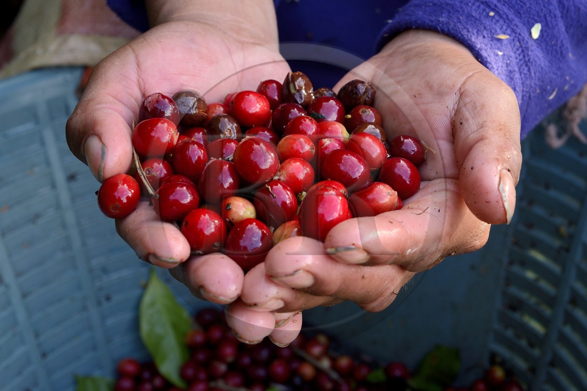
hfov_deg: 36.3
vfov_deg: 24.6
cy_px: 196
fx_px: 897
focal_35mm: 55
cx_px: 294
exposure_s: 1/60
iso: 800
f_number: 10
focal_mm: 55
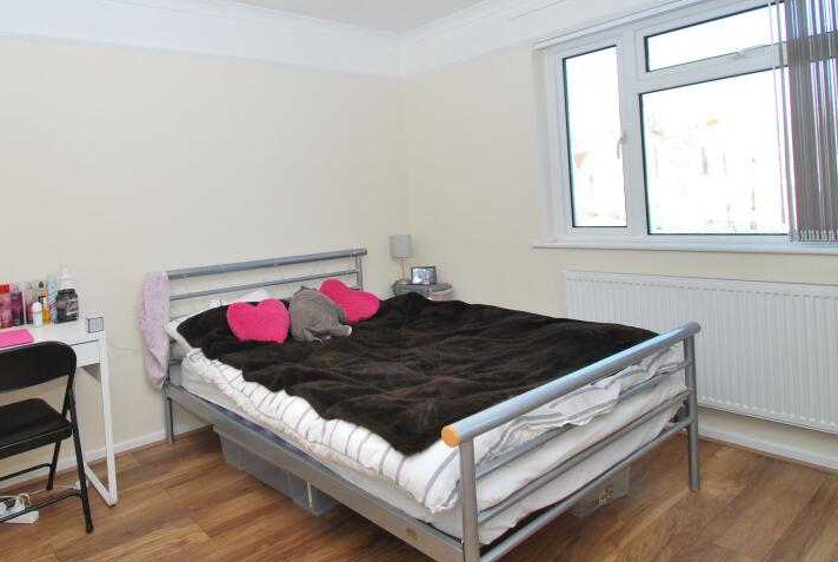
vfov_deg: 53.0
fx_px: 553
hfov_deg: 72.8
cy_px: 195
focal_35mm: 24
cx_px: 302
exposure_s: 1/100
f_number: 5
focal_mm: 11
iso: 200
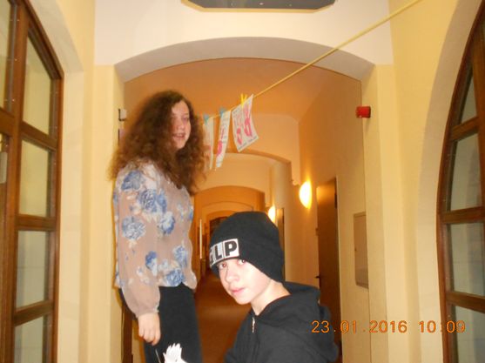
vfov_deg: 38.6
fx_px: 518
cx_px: 242
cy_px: 182
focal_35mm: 37
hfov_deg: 50.2
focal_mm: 6.7
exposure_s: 1/30
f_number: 3.9
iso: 640
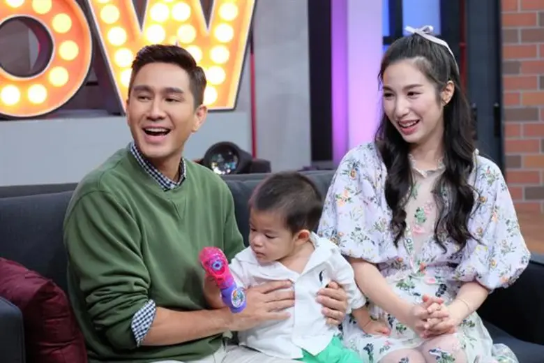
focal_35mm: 101
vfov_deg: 13.6
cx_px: 272
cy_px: 182
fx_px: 1526
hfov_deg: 20.2
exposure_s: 1/70
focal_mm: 67.1
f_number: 4.8
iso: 1250
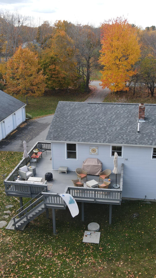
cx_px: 86
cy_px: 139
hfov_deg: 33.7
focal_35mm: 35
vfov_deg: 56.6
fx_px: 257
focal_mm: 4.5
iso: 100
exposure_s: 1/180
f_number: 2.8
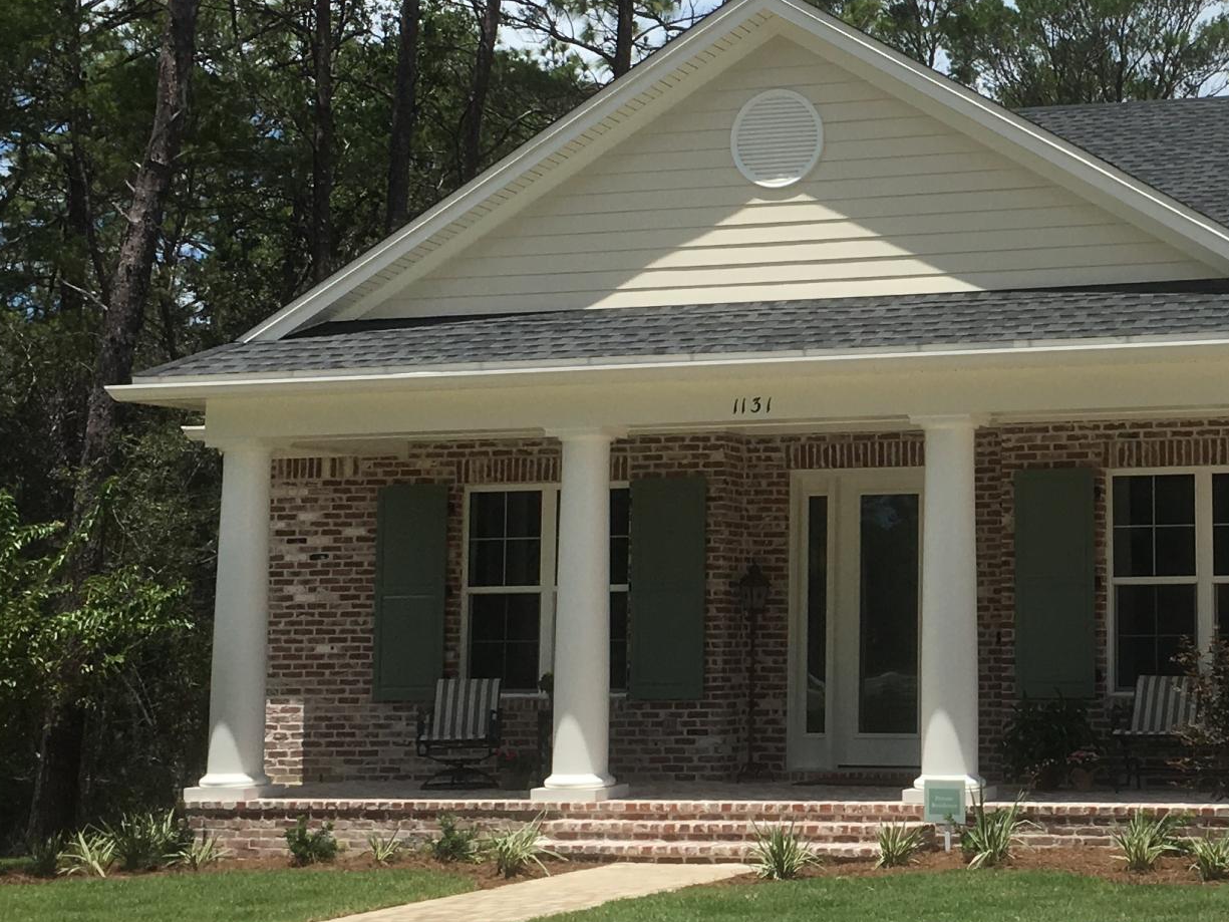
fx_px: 2521
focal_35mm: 71
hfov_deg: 26.4
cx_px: 1128
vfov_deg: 20.7
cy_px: 344
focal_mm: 4.15
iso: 25
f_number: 2.2
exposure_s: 1/2262
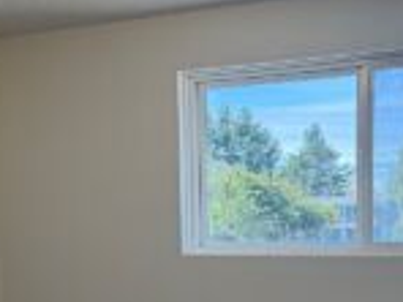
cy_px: 297
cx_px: 264
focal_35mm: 65
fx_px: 757
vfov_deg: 21.8
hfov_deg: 29.6
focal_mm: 6.76
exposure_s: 1/336
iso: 100
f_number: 1.78
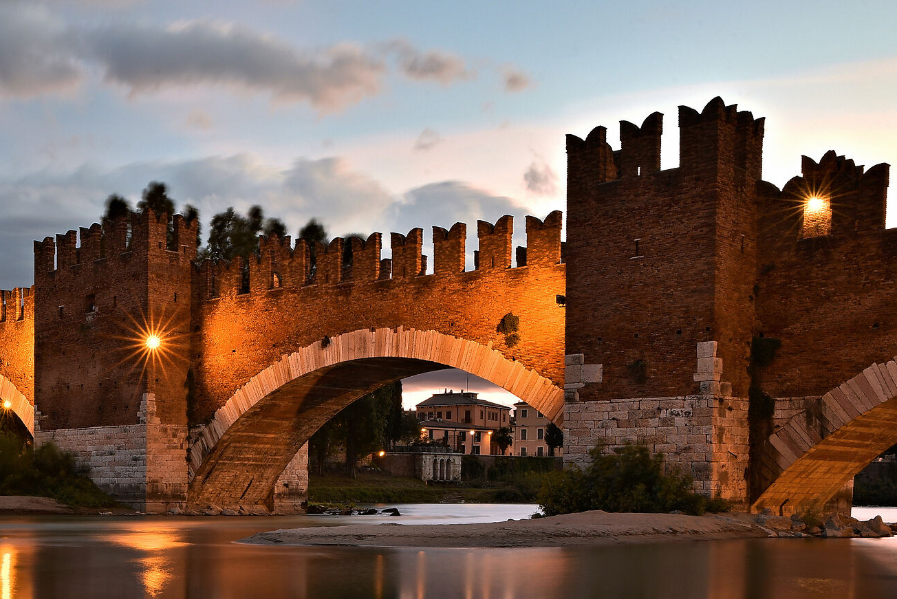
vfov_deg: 28.3
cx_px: 107
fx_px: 1147
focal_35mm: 46
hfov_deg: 39.9
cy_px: 524
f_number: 22
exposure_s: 30
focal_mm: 25
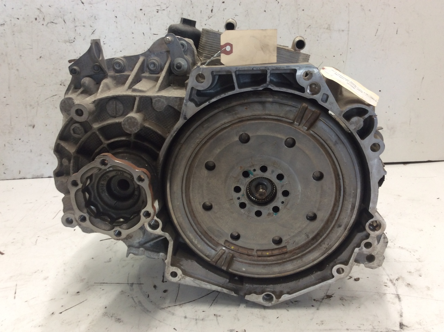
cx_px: 222
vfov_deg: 44.1
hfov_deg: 56.9
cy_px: 166
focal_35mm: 32
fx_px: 410
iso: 50
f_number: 2.4
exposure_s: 1/24
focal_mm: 3.3
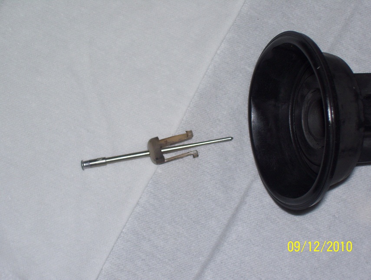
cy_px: 140
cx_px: 186
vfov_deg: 17.0
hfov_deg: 22.5
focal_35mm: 87
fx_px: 934
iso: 80
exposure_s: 1/80
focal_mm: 14.3
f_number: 4.3
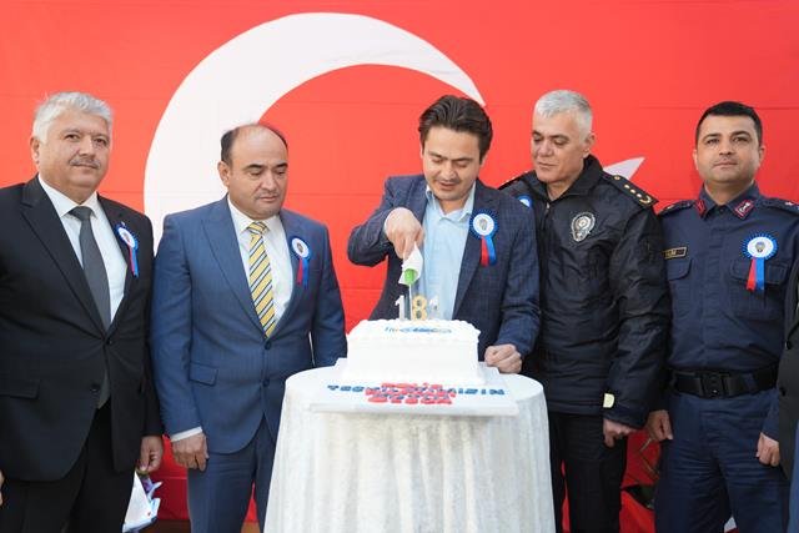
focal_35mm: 41
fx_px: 910
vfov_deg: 32.6
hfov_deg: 47.4
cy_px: 266
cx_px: 400
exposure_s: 1/200
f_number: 2.8
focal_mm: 41
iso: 400
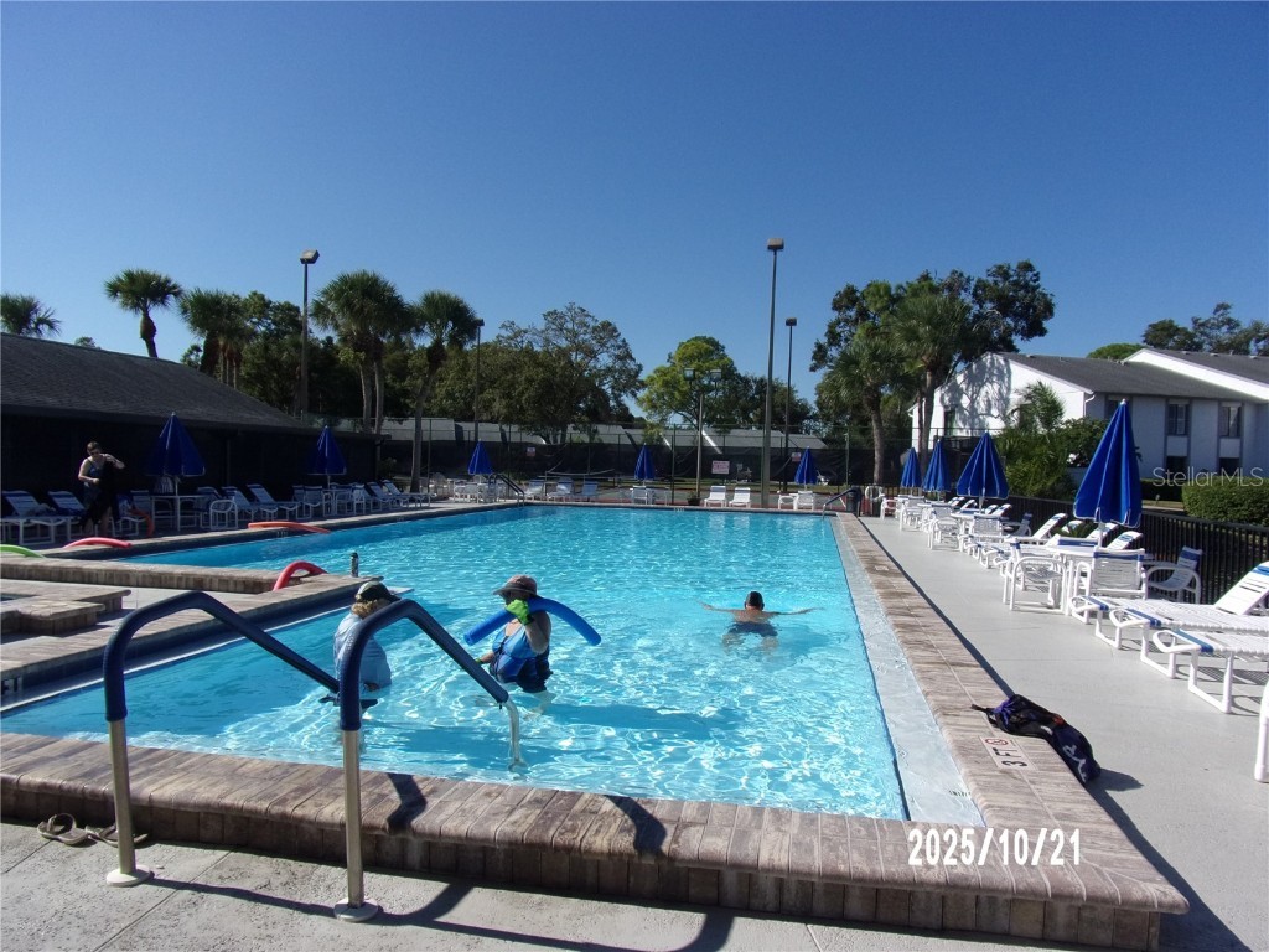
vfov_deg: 56.8
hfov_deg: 71.6
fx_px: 880
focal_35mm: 24
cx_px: 634
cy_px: 476
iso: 80
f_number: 10.8
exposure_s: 1/180
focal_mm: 4.3
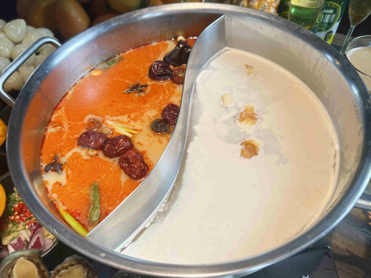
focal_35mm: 26
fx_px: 279
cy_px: 139
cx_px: 186
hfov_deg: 67.3
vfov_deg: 53.1
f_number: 1.5
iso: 50
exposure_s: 1/120
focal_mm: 5.7
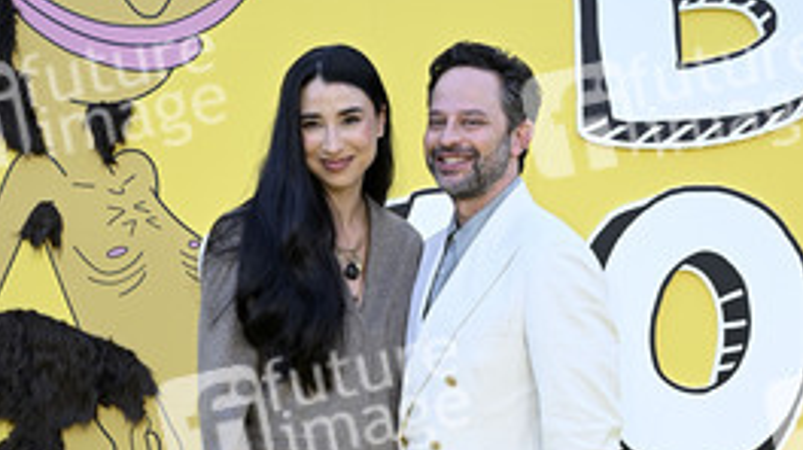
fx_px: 1553
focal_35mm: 73
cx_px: 402
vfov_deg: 15.8
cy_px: 562
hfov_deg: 29.0
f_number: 6.3
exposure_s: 1/200
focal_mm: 46
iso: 800
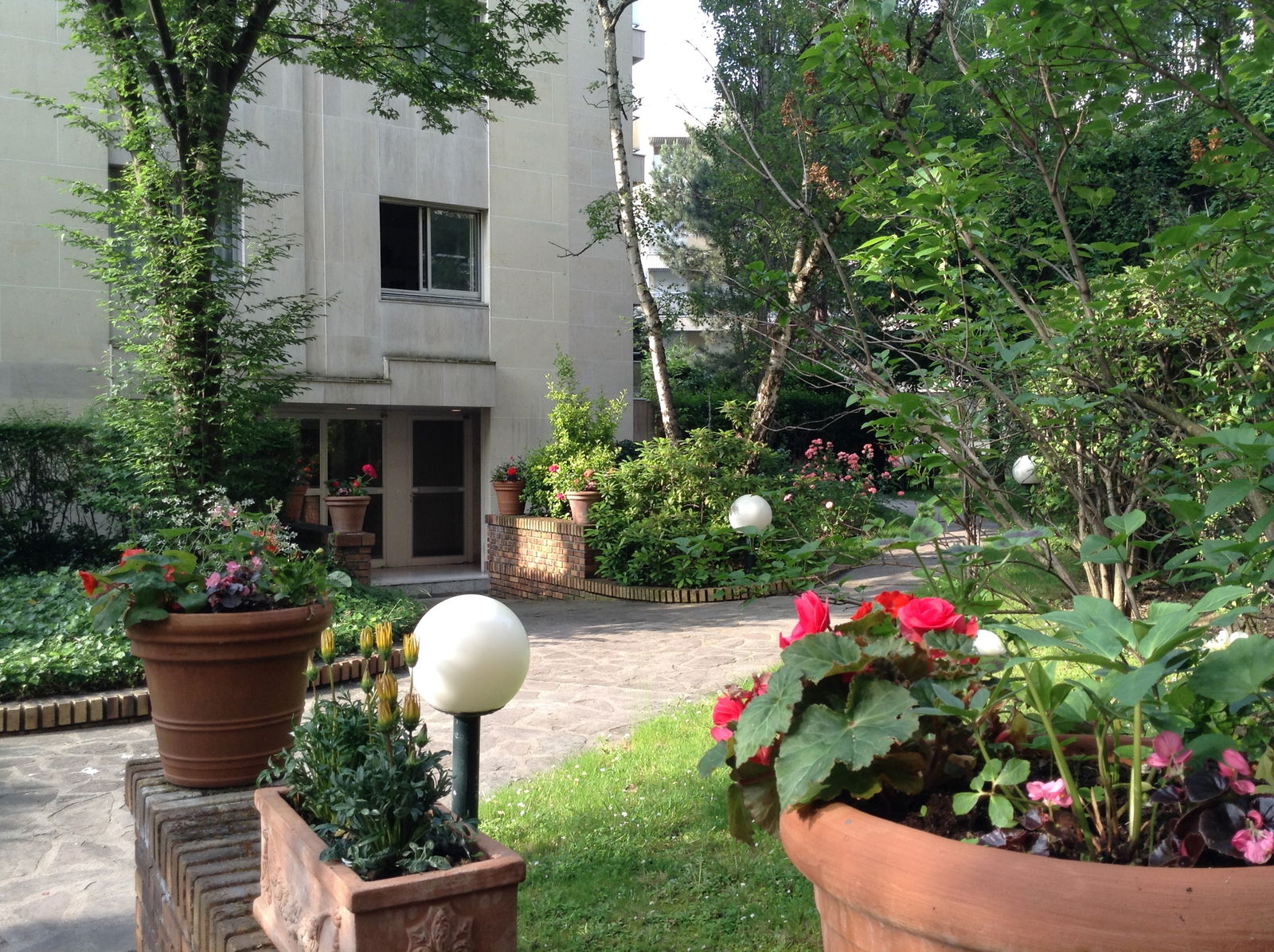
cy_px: 476
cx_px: 637
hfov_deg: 55.4
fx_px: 1213
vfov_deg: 42.8
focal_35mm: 33
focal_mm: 3.3
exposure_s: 1/124
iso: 32
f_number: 2.4
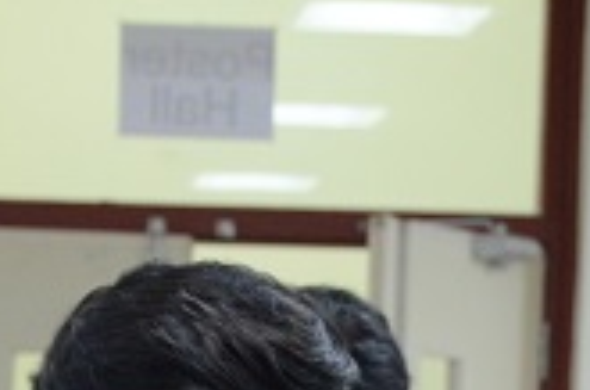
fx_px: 3530
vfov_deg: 6.1
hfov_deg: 9.6
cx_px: 272
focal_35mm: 216
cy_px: 796
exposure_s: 1/100
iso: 1600
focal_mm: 34
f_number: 5.6
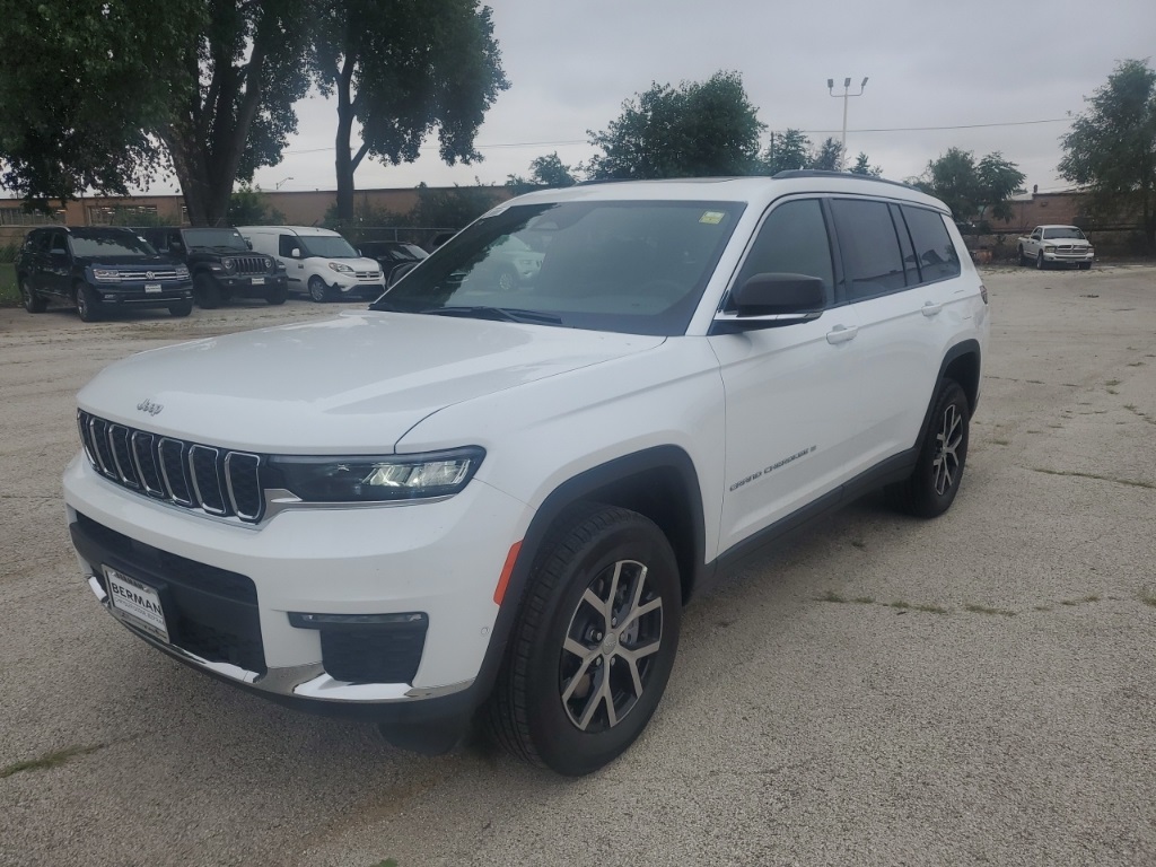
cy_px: 434
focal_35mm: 26
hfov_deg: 67.3
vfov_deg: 53.1
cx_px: 578
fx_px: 868
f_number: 1.5
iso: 50
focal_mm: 4.3
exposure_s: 1/957
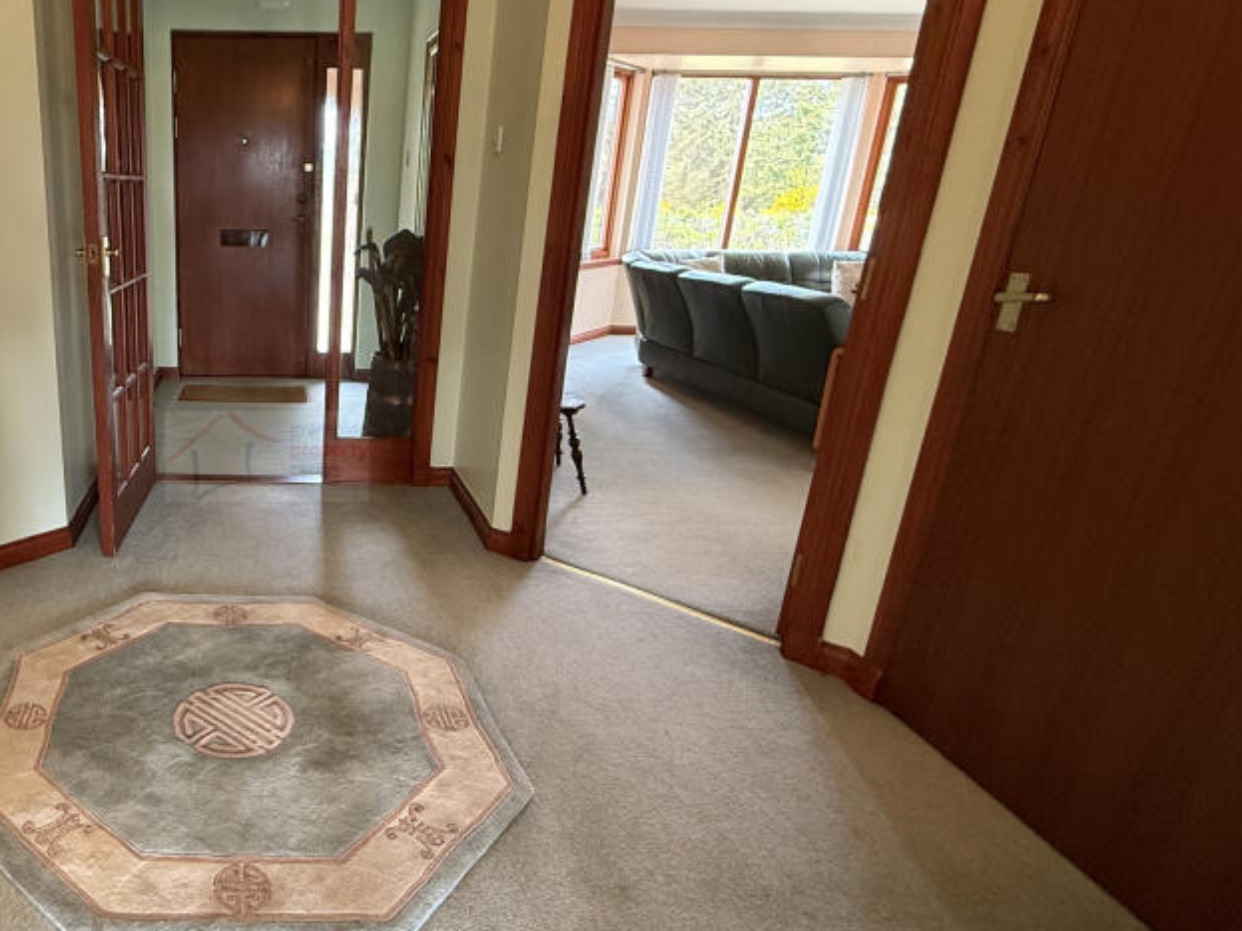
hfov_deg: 67.7
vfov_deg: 58.9
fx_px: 825
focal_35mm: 23
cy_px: 457
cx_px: 267
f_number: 2.2
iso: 400
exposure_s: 1/50
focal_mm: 2.22
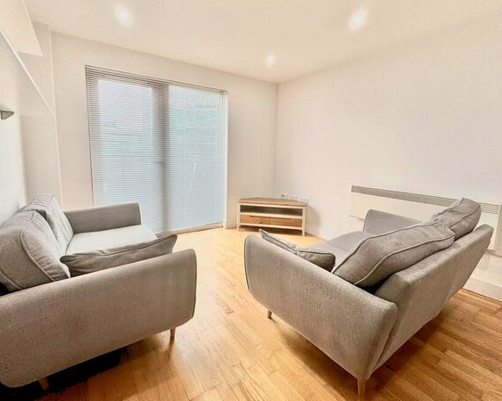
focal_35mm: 17
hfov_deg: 89.6
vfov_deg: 76.8
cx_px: 245
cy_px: 186
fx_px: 252
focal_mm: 2.22
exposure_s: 1/99
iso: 64
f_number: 2.2
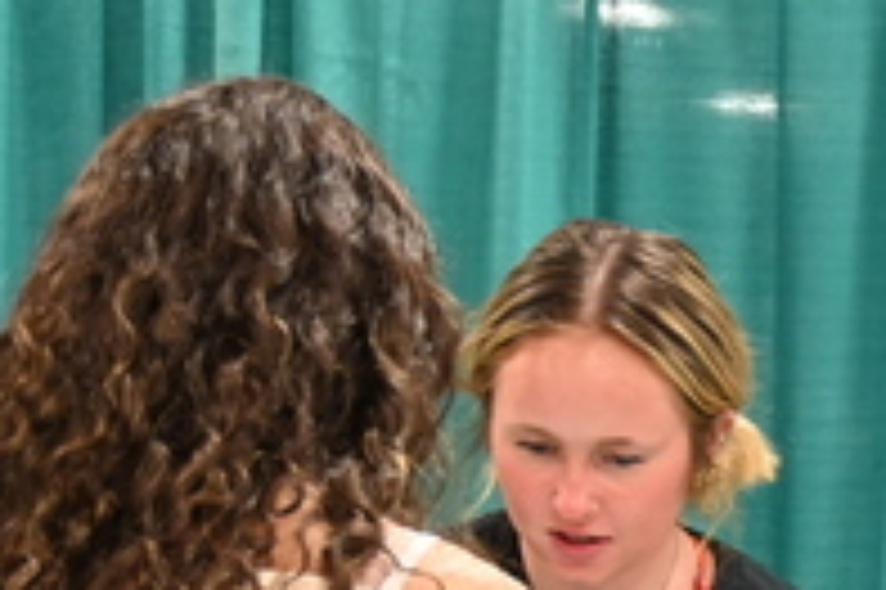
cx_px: 1399
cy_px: 1070
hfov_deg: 11.0
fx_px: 4416
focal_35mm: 180
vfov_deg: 7.4
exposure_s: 1/100
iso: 3200
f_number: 4
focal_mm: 34.5
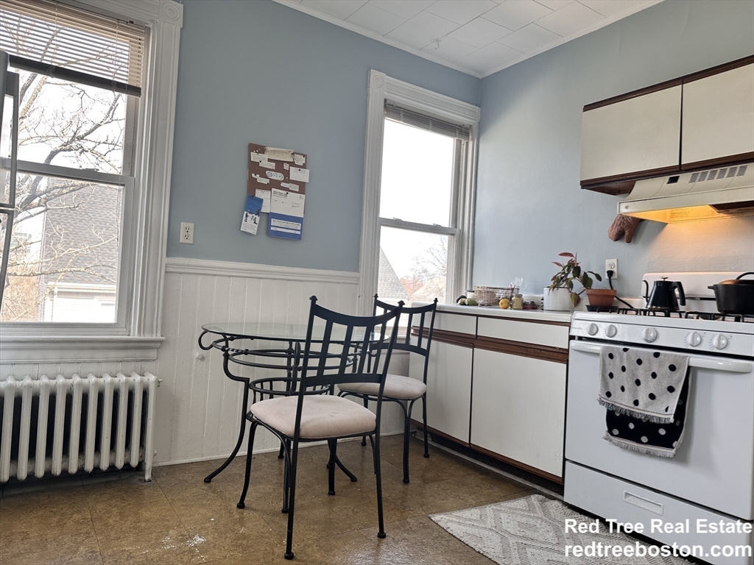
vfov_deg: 56.8
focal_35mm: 24
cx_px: 377
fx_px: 523
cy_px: 282
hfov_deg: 71.6
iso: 64
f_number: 1.78
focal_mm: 6.86
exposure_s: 1/166
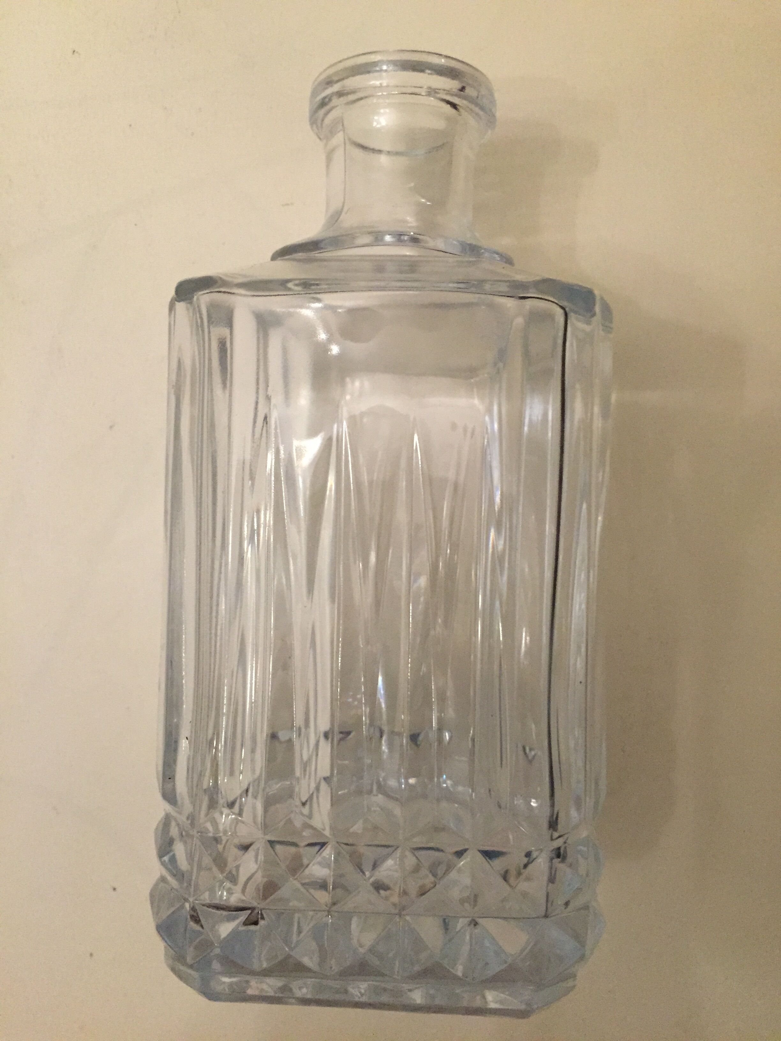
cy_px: 520
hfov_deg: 48.2
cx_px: 390
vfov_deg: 61.7
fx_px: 872
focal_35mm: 29
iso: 250
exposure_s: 1/25
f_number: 2.2
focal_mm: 4.15
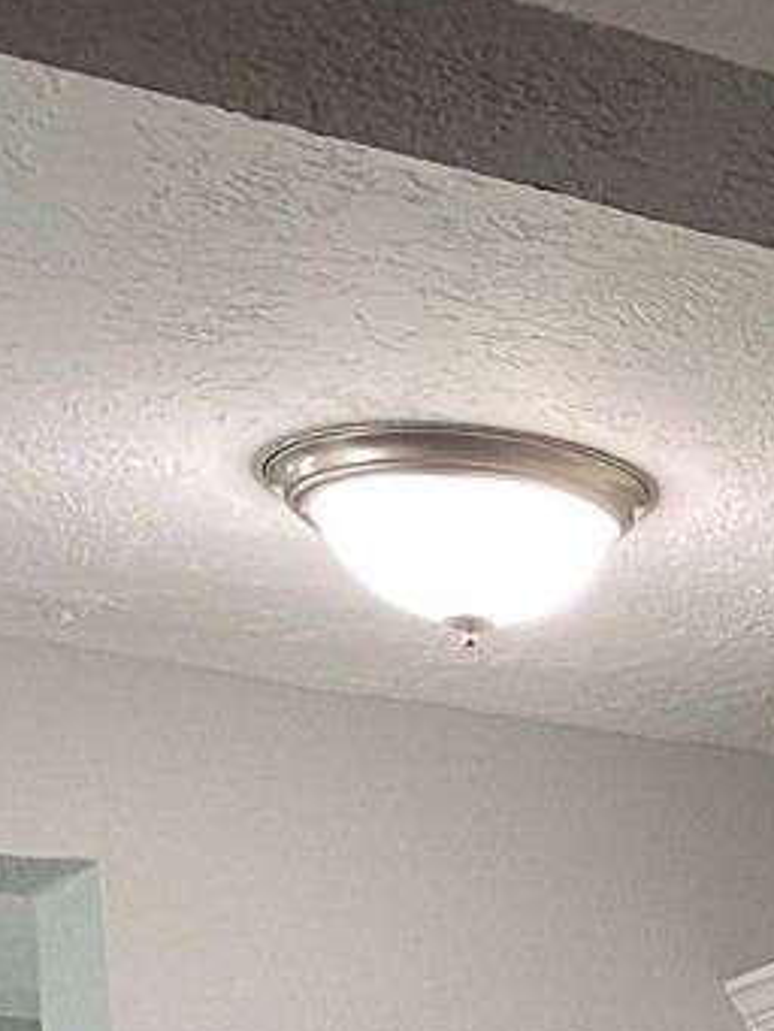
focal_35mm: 117
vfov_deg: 14.2
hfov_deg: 11.2
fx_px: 3486
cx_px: 1681
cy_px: 2041
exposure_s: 1/77
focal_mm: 4.25
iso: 125
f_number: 1.8
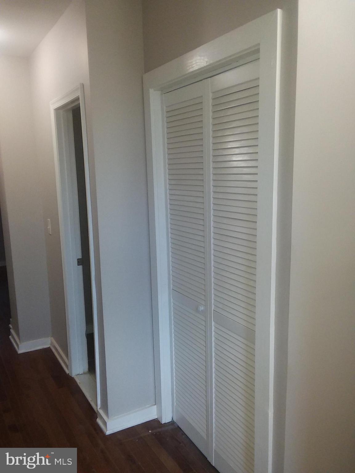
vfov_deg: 61.6
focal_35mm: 29
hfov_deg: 48.3
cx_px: 178
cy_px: 236
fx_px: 396
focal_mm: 2.47
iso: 64
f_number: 1.9
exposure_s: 1/30
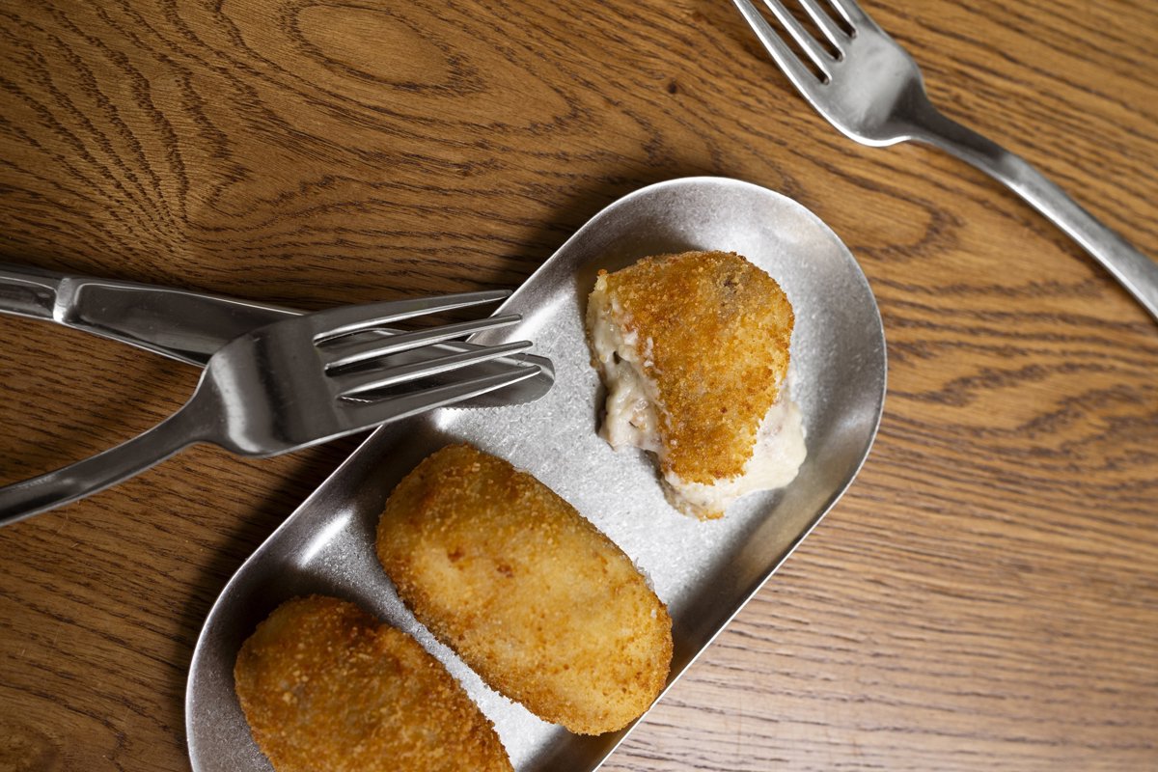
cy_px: 386
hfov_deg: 54.4
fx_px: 1126
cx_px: 579
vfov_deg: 37.9
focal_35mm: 35
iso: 800
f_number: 5
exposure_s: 1/200
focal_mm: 35
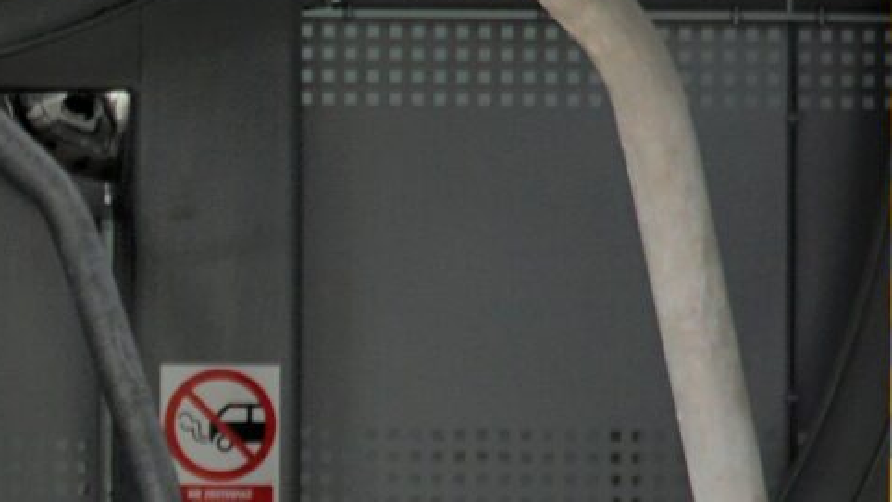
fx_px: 6314
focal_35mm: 267
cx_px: -959
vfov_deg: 4.5
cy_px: 427
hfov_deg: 7.7
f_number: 4.5
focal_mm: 32
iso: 100
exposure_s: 1/80
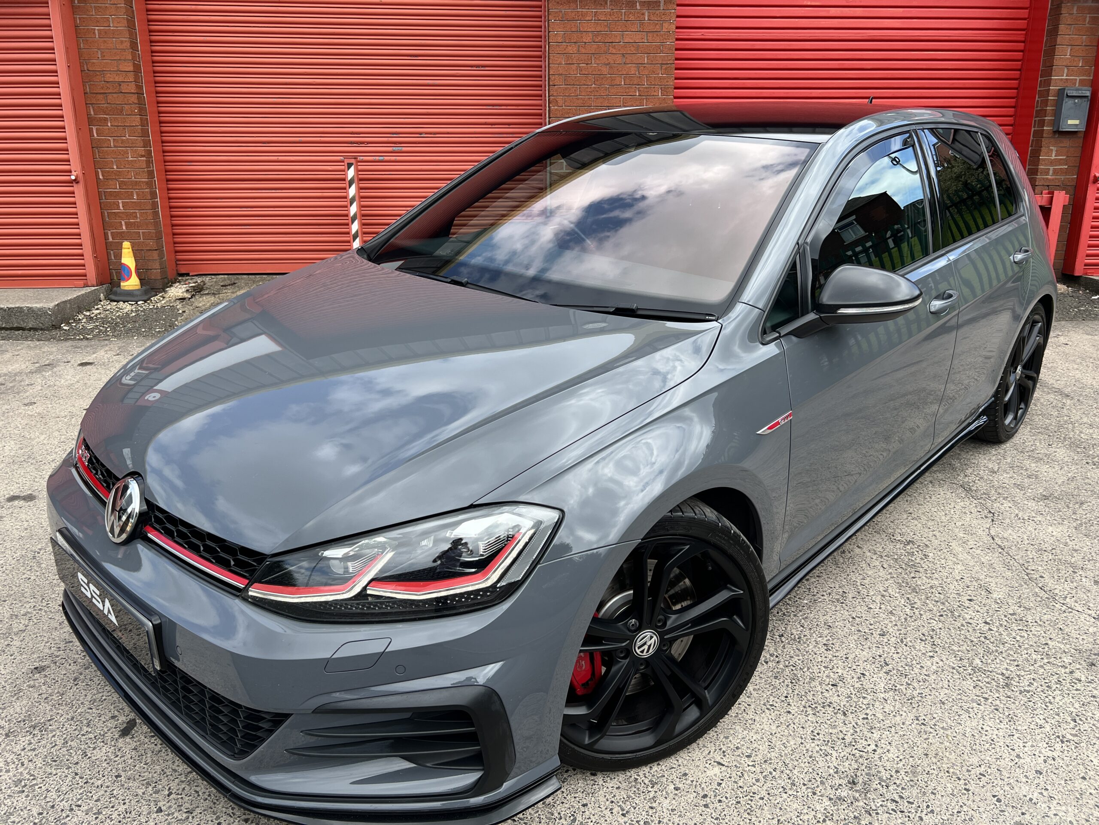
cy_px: 412
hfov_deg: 67.3
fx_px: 825
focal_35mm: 26
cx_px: 550
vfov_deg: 53.1
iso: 50
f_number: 1.5
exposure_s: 1/1553
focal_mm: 5.7
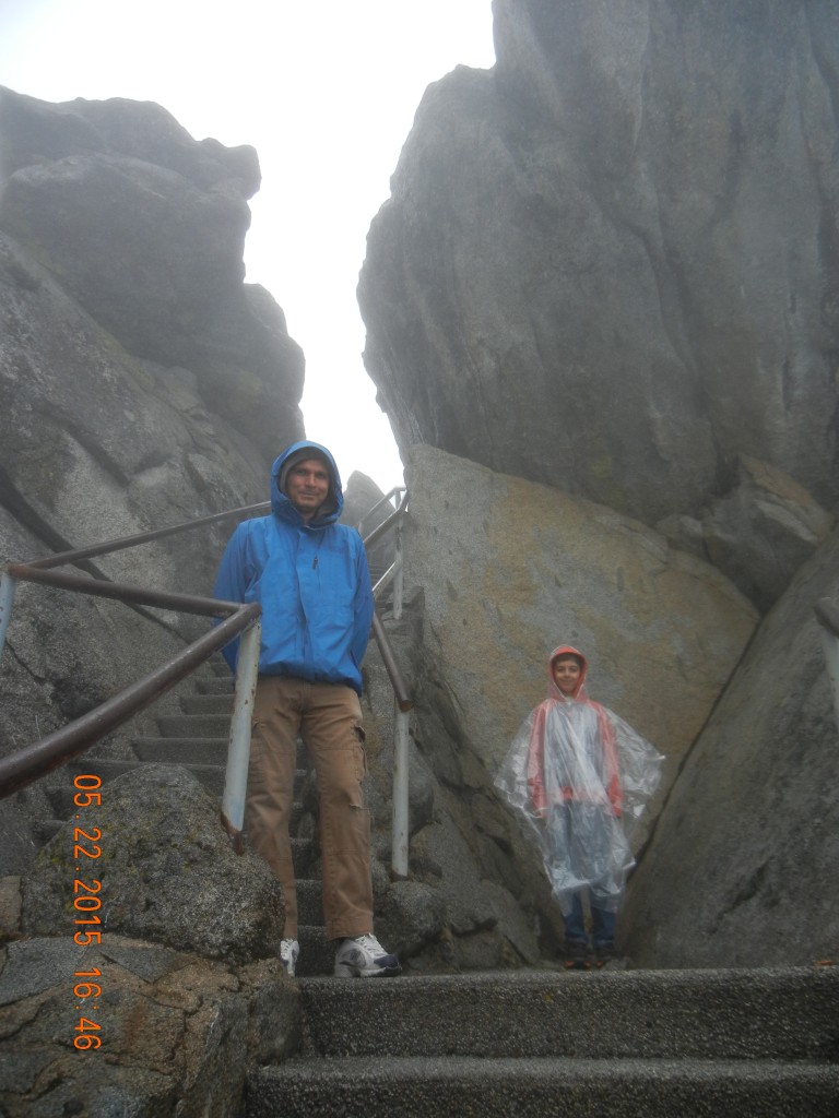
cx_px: 420
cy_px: 559
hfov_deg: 46.8
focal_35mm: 30
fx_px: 969
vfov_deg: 60.0
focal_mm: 5.4
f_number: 3.5
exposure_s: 1/492
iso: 160
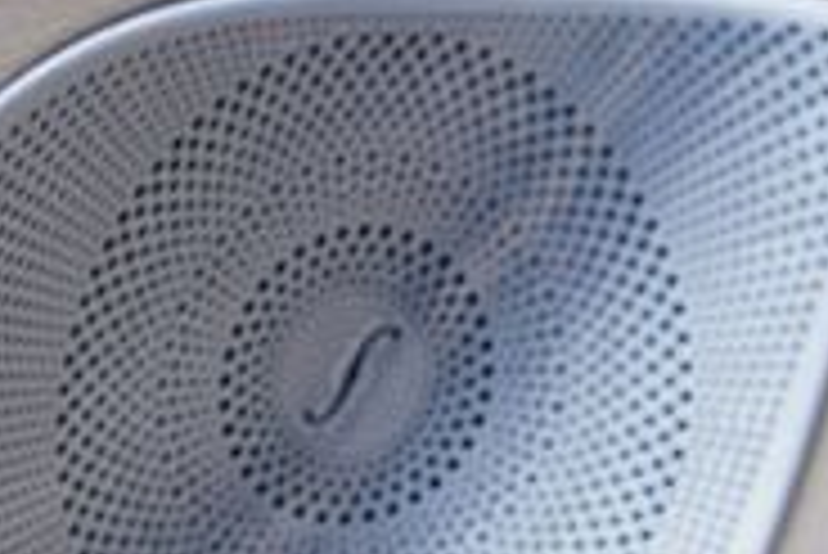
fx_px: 6261
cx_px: -868
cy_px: 1304
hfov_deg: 7.3
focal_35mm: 272
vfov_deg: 4.9
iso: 125
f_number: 4
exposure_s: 1/160
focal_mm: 49
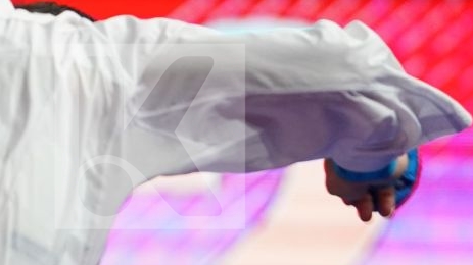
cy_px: 137
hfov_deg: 2.6
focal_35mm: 815
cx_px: -196
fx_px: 10218
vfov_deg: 1.5
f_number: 2.8
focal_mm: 200
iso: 2500
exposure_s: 1/1000
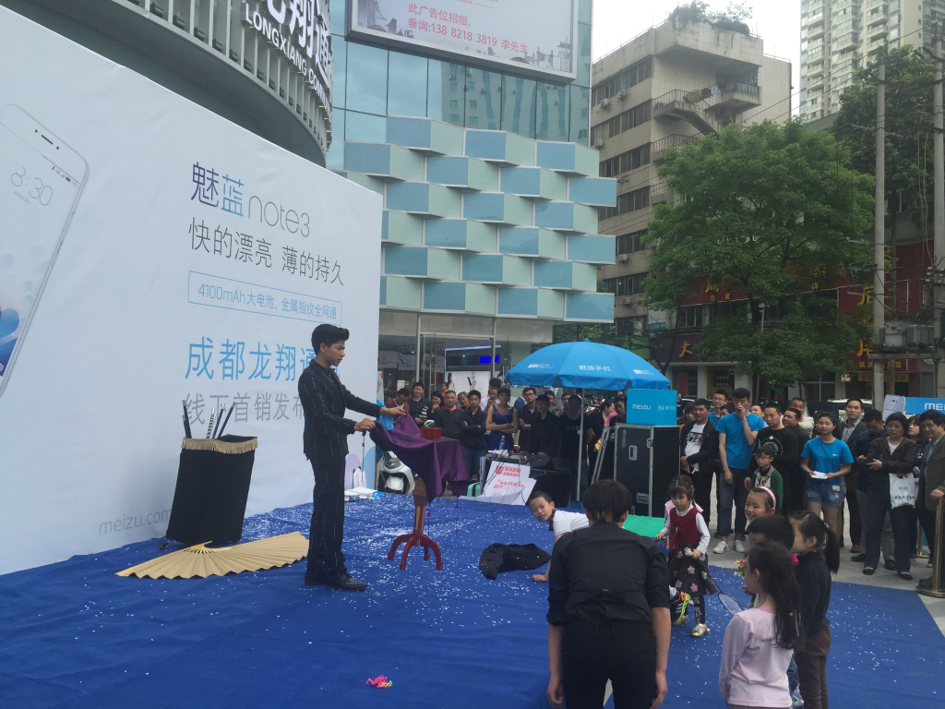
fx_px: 792
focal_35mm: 29
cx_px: 472
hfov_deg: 61.7
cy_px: 354
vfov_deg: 48.2
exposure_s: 1/507
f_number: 2.2
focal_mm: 4.15
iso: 32
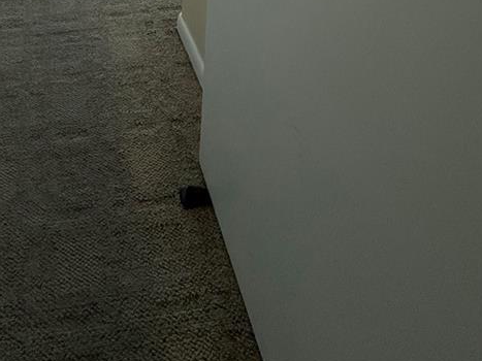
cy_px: -253
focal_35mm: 36
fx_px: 501
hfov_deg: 48.6
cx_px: 100
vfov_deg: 24.0
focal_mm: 2.22
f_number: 2.2
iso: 64
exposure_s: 1/514
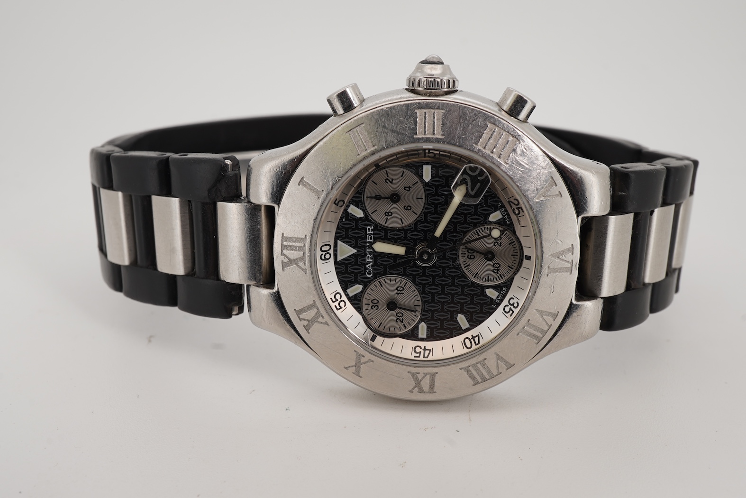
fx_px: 933
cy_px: 249
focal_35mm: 45
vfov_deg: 29.9
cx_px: 373
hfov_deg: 43.6
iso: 160
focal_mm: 30
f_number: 22
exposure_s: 1/160
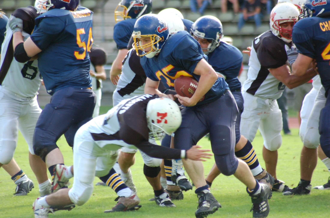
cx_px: 165
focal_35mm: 360
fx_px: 3294
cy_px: 109
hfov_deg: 5.7
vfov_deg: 3.8
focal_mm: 240
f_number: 5.3
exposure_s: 1/500
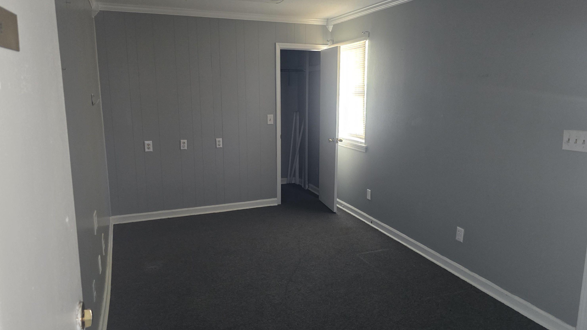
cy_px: 159
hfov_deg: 71.9
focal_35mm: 26
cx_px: 292
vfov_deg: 44.4
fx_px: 405
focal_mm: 6.3
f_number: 1.7
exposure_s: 1/60
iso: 1250
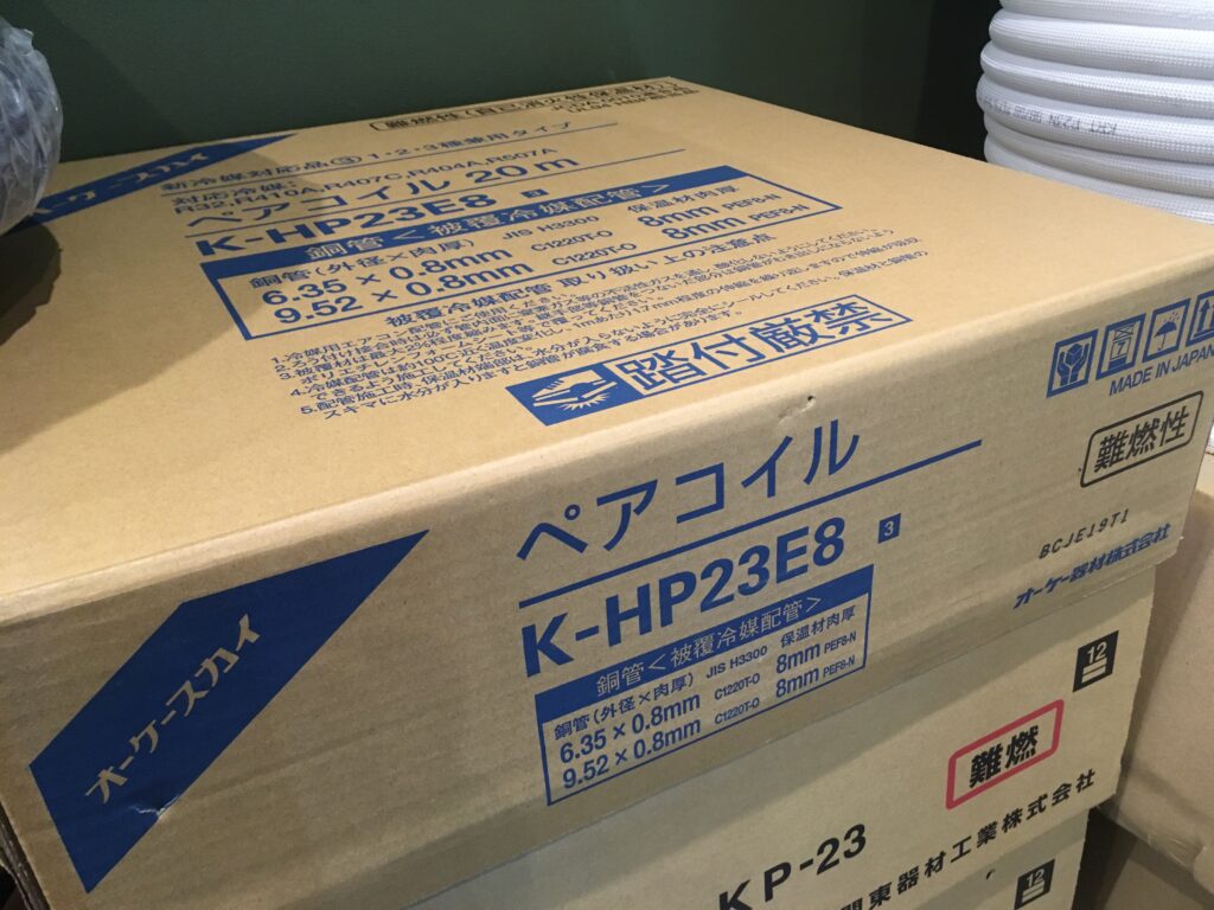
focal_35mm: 29
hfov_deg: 61.7
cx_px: 607
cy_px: 455
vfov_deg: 48.2
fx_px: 1017
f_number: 2.2
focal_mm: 4.15
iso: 125
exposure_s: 1/30
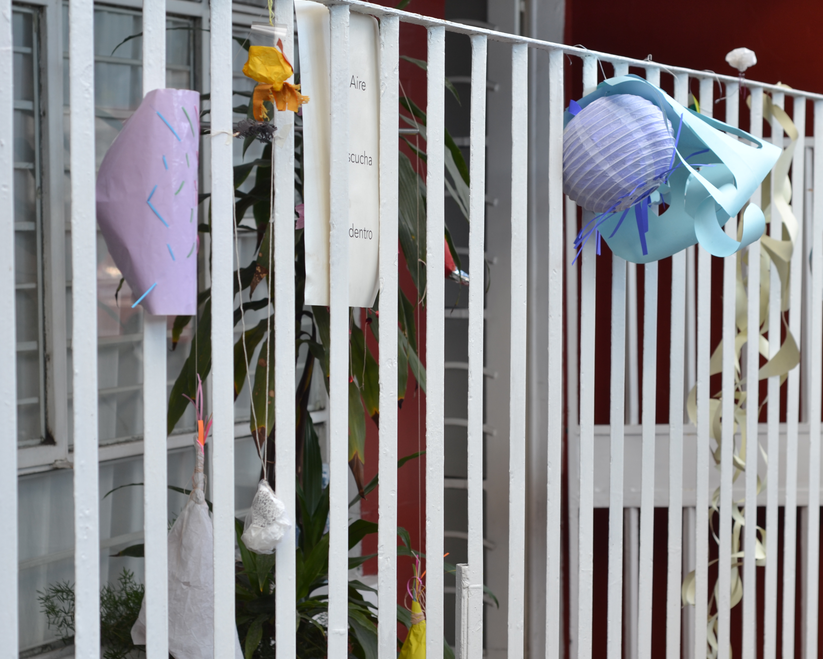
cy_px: 329
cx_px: 481
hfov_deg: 22.5
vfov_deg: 18.1
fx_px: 2070
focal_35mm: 85
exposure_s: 1/40
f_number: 4.5
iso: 100
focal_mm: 50
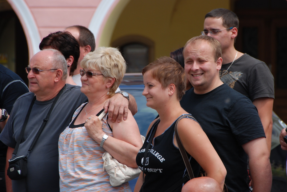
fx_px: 2394
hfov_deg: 6.9
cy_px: 96
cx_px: 144
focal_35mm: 300
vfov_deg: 4.6
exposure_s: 1/320
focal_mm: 200
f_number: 8
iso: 200
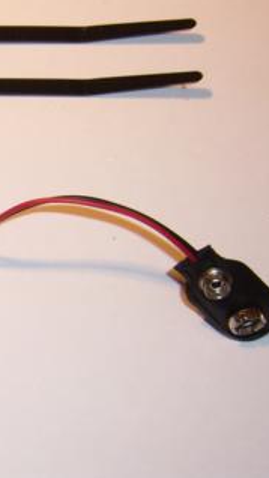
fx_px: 1217
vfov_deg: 22.1
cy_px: 155
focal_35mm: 96
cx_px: -195
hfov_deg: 11.8
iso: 100
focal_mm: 5.8
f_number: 2.8
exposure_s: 1/40
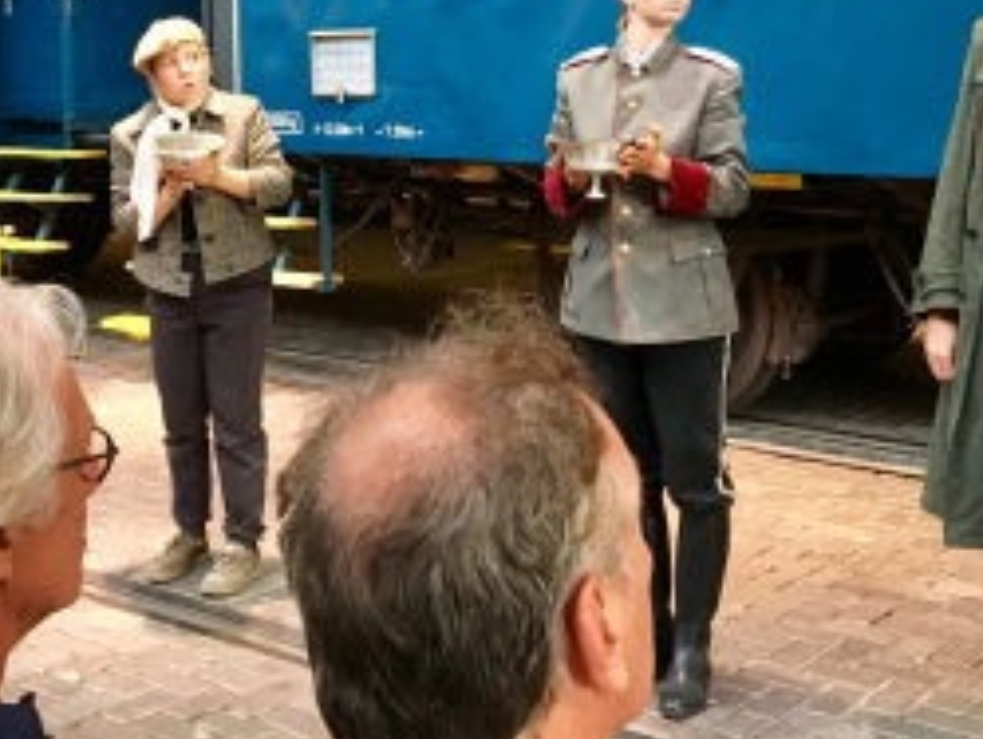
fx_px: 1648
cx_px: 332
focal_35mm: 58
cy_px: 117
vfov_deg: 24.7
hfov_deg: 32.9
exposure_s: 1/25
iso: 200
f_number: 2.2
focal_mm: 4.15
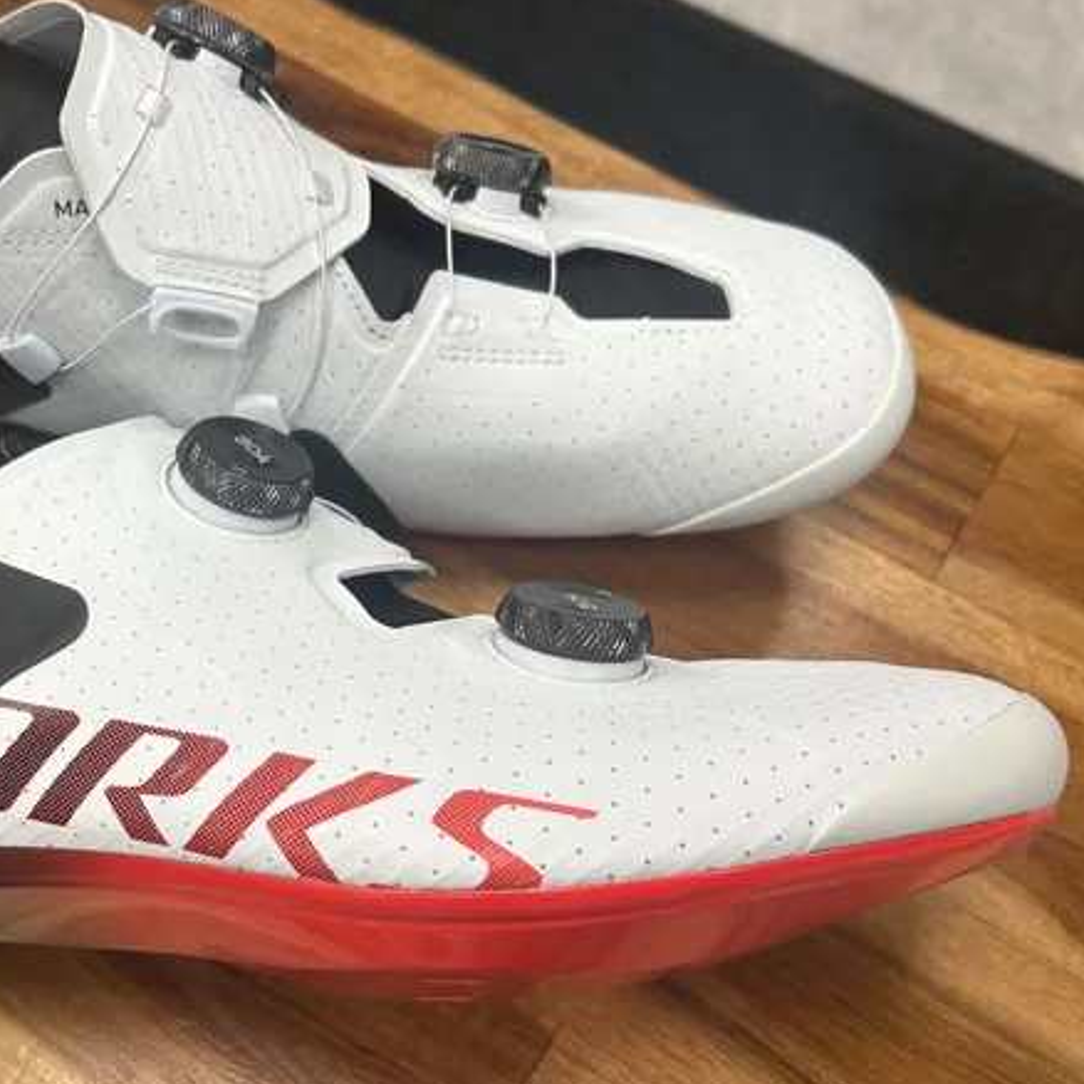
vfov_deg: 39.9
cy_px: 616
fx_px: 1488
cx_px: 255
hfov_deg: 38.8
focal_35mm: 42
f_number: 1.5
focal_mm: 5.7
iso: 40
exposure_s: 1/100
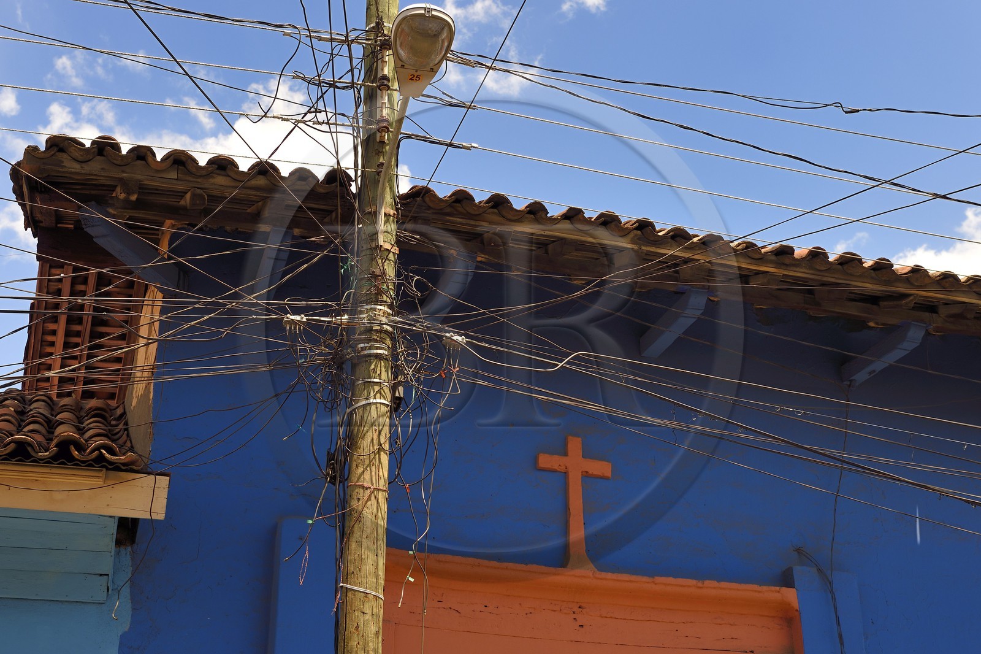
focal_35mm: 50
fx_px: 1362
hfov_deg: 39.6
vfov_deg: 27.0
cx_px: 490
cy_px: 327
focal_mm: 50
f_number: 7.1
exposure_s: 1/250
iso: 200
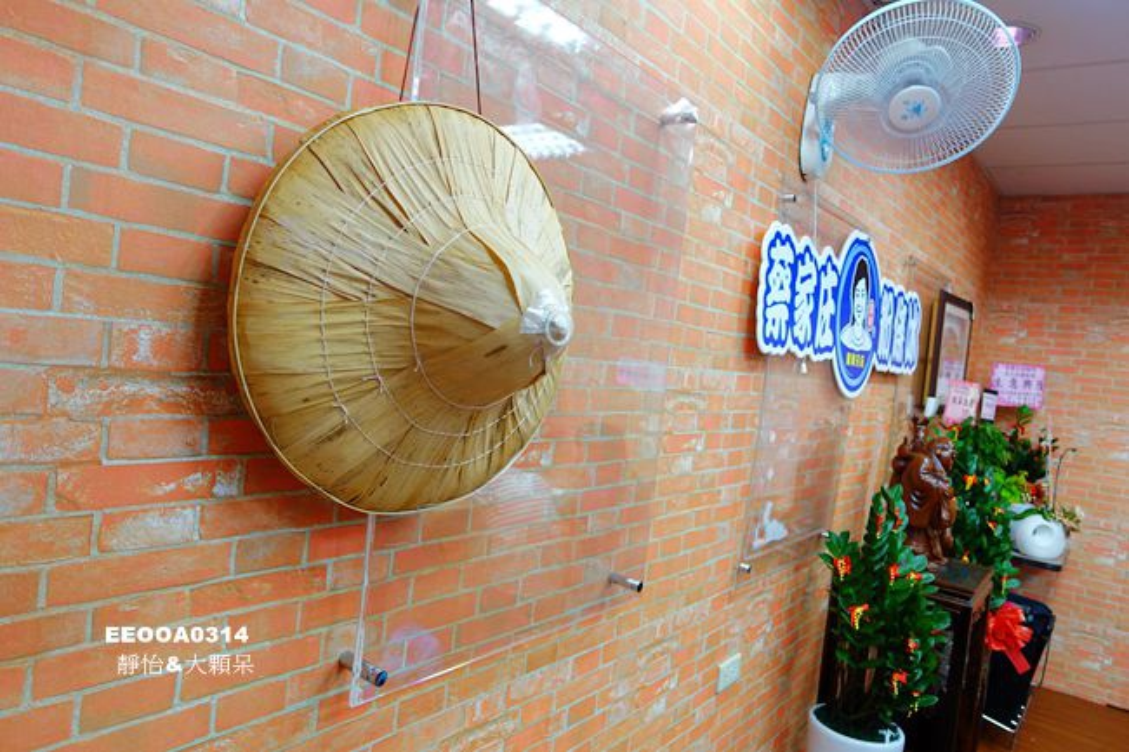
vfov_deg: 53.1
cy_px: 376
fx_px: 752
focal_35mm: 24
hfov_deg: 73.8
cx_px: 564
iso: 125
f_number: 2.5
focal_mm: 8.8
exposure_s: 1/30
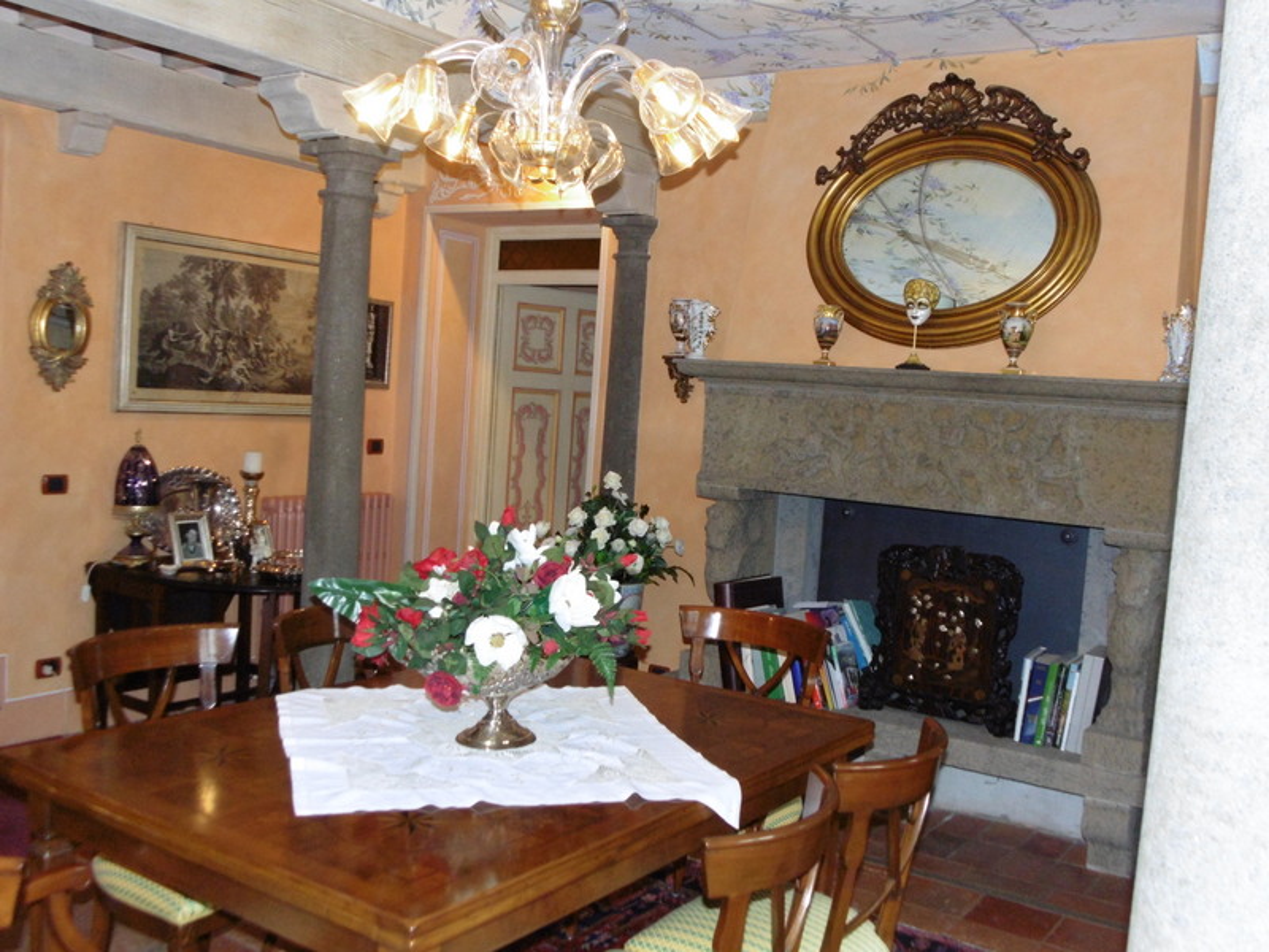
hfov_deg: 52.6
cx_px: 634
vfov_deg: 40.7
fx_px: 1283
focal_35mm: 35
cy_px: 476
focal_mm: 6.4
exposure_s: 1/60
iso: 200
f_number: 3.5
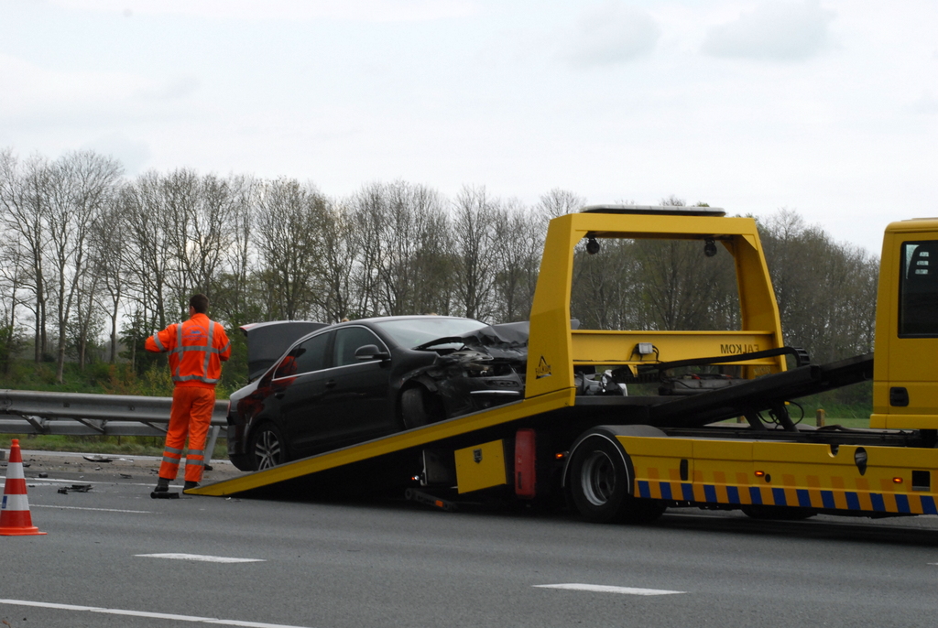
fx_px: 4110
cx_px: 469
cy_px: 314
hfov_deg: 13.0
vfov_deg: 8.7
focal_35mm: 158
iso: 400
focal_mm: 105
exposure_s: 1/200
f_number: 10
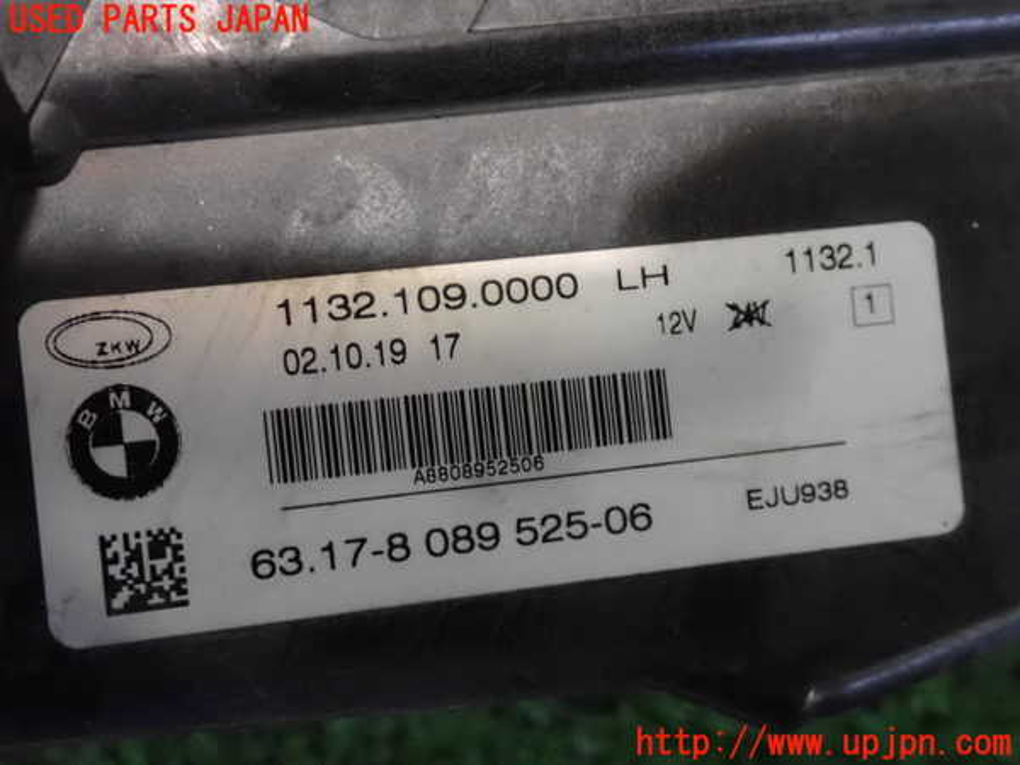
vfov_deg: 29.1
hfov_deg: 38.2
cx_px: 510
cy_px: 382
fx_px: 1473
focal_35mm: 50
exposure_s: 1/30
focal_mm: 9.01
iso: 1600
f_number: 3.2
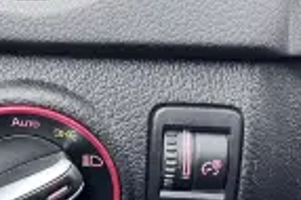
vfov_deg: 19.9
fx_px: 568
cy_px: 65
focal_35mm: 68
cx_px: 65
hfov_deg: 29.1
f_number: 1.6
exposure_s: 1/50
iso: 320
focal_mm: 5.1
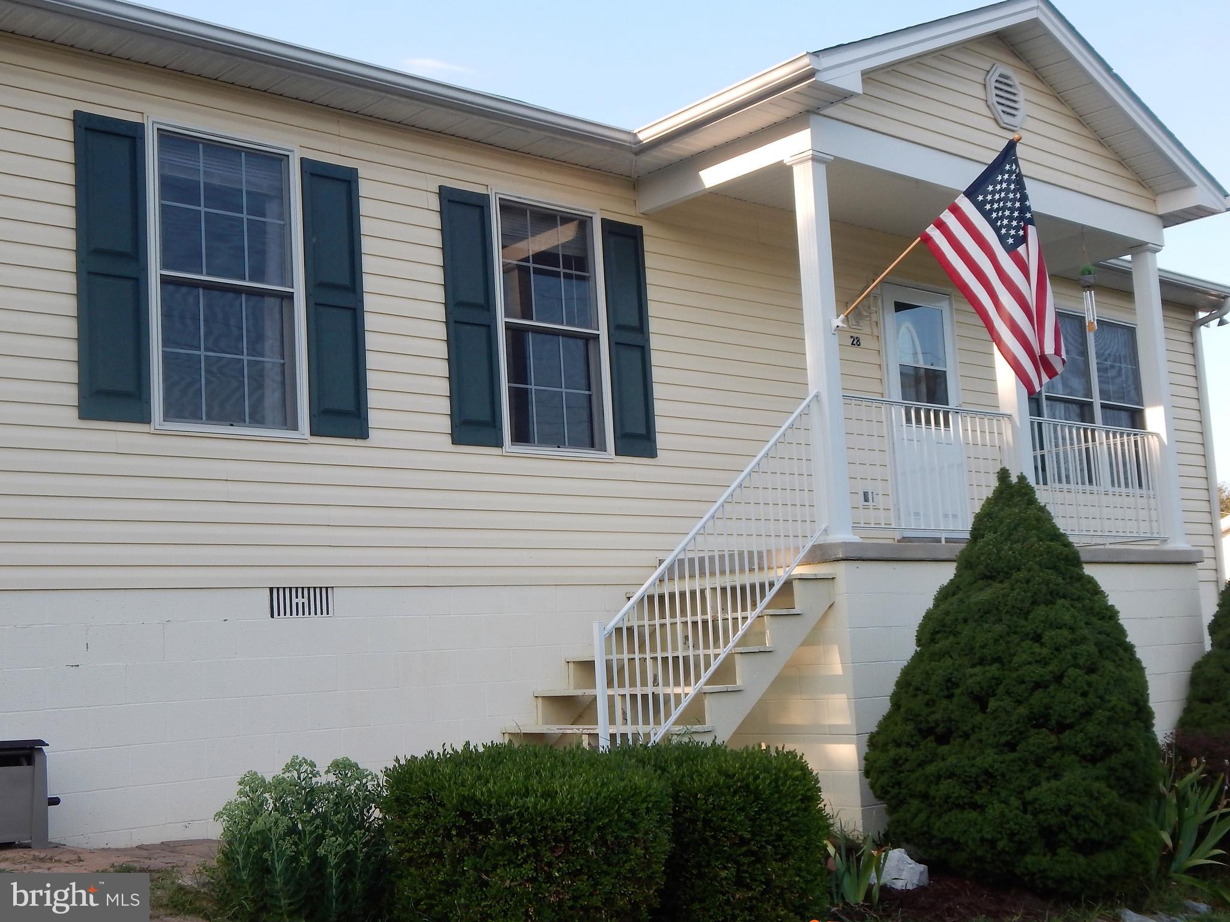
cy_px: 461
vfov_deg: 41.8
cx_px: 615
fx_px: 1208
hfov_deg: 54.0
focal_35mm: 34
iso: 125
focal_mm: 6.1
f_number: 3.3
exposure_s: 1/400
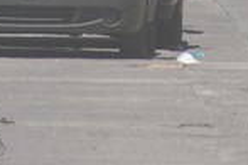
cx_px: 164
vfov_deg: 0.8
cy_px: -134
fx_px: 12619
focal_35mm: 1832
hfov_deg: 1.1
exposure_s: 1/500
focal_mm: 280
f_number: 7.1
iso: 100
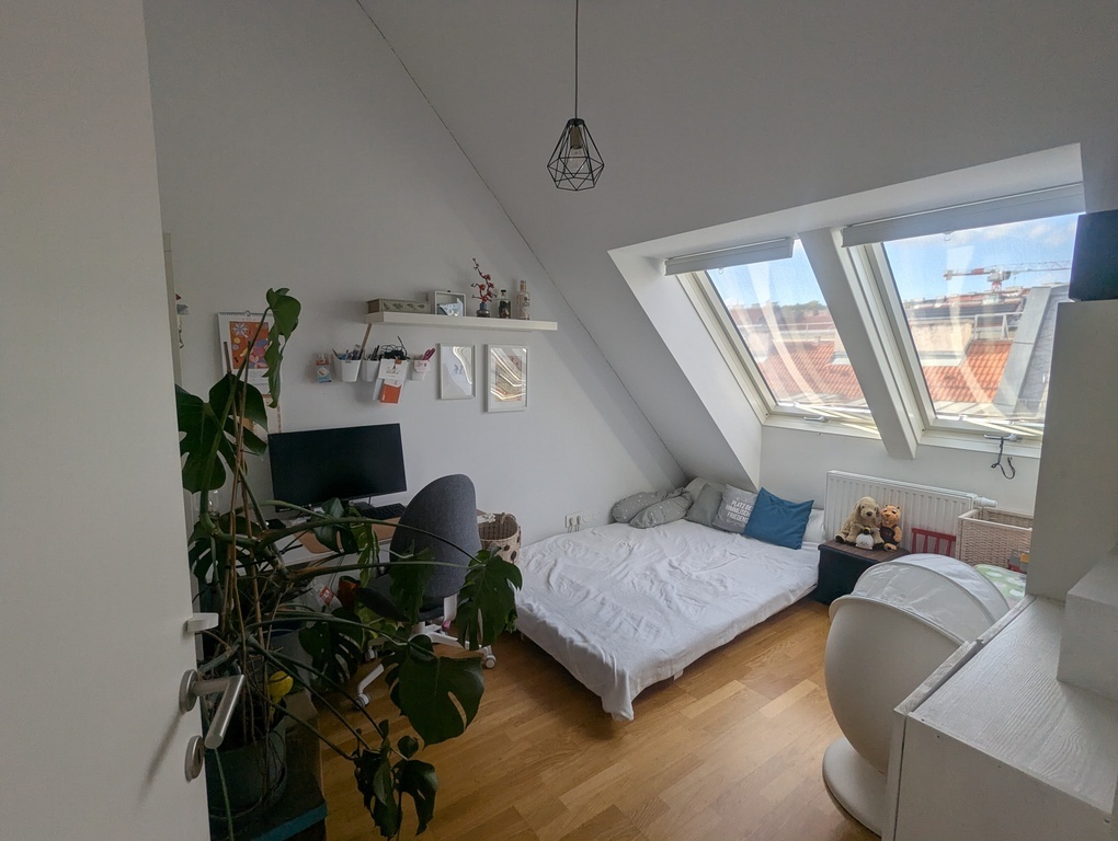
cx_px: 559
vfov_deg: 78.2
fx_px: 517
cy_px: 420
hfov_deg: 94.4
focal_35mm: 16
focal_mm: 2.35
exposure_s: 1/84.8
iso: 60
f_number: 2.2
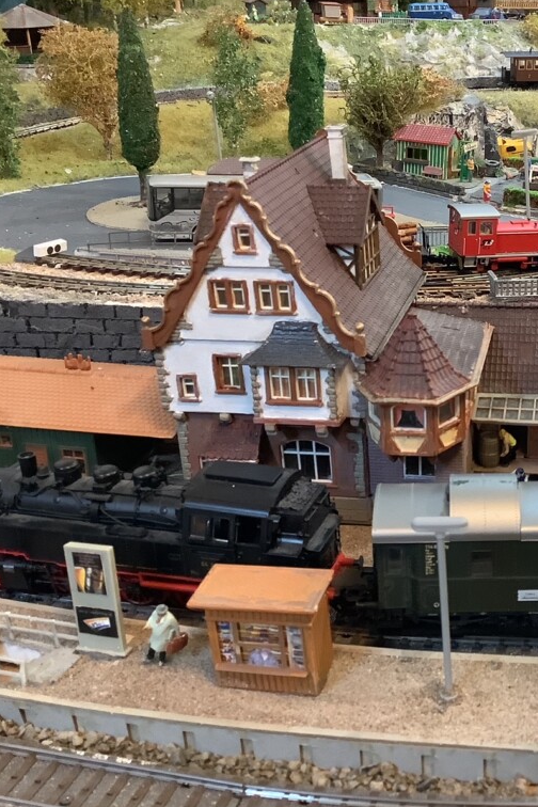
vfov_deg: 44.5
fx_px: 986
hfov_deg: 29.5
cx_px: 461
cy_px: 401
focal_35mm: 44
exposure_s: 1/33
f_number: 2.4
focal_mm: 3.3
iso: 320
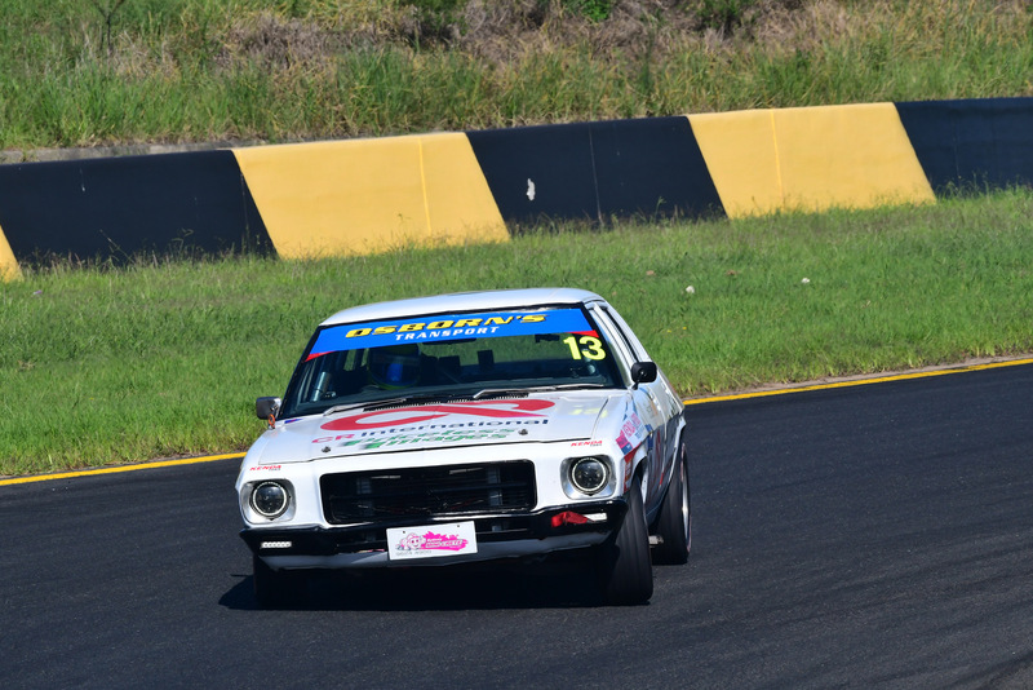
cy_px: 345
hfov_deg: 4.6
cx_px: 516
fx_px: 12916
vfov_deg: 3.1
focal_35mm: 450
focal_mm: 300
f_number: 13
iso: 400
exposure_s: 1/640
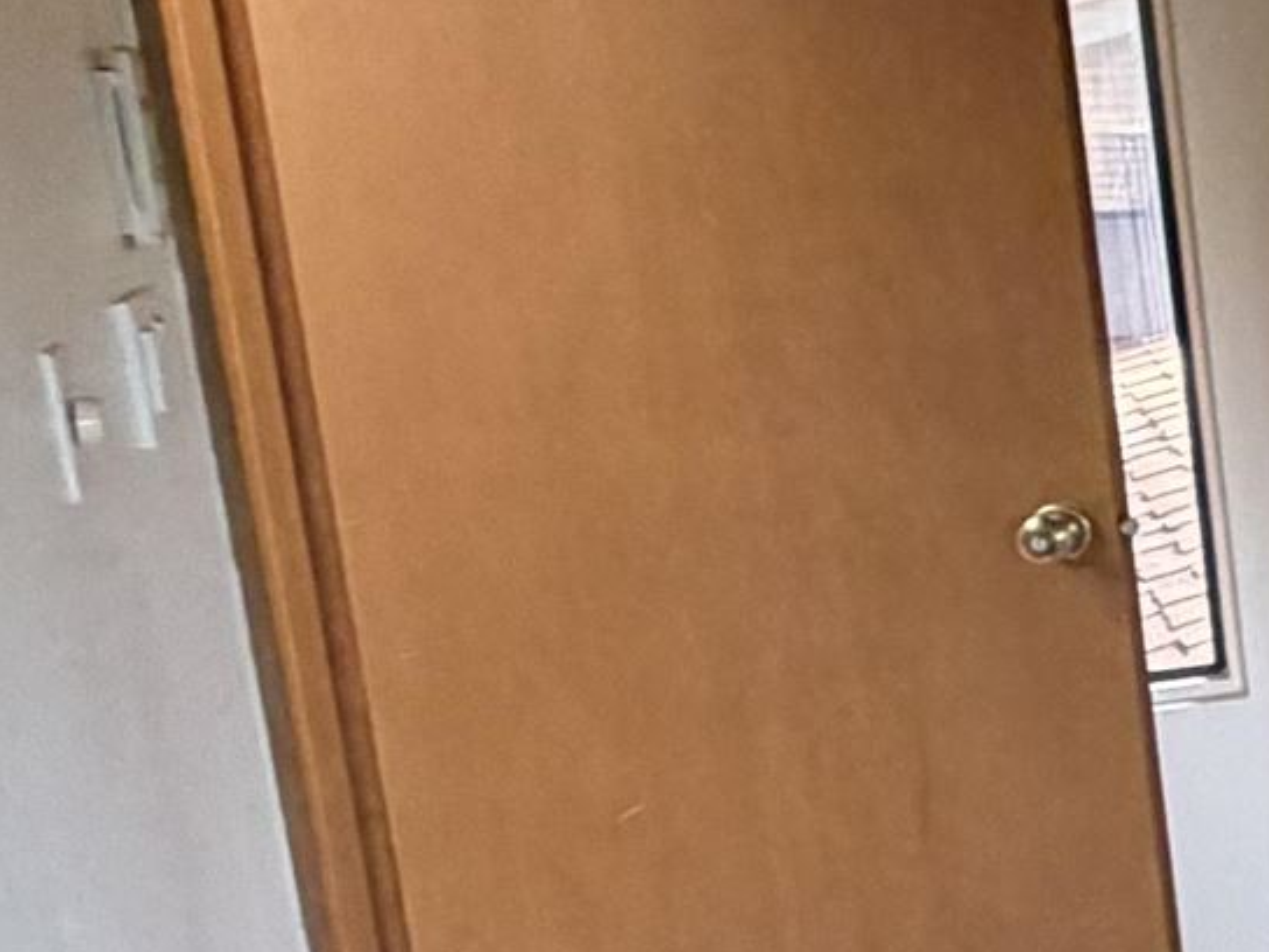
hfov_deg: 15.1
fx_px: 2896
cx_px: 3016
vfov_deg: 18.7
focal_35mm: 79
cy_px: 478
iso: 320
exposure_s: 1/121
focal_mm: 2.22
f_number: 2.2
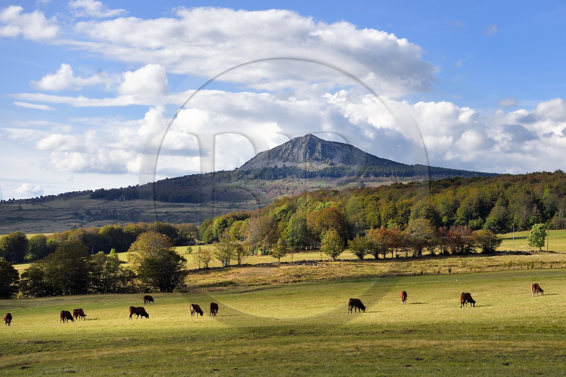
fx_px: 1100
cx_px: 283
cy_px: 188
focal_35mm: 70
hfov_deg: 28.8
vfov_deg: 19.4
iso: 200
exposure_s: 1/500
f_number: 8
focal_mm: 70
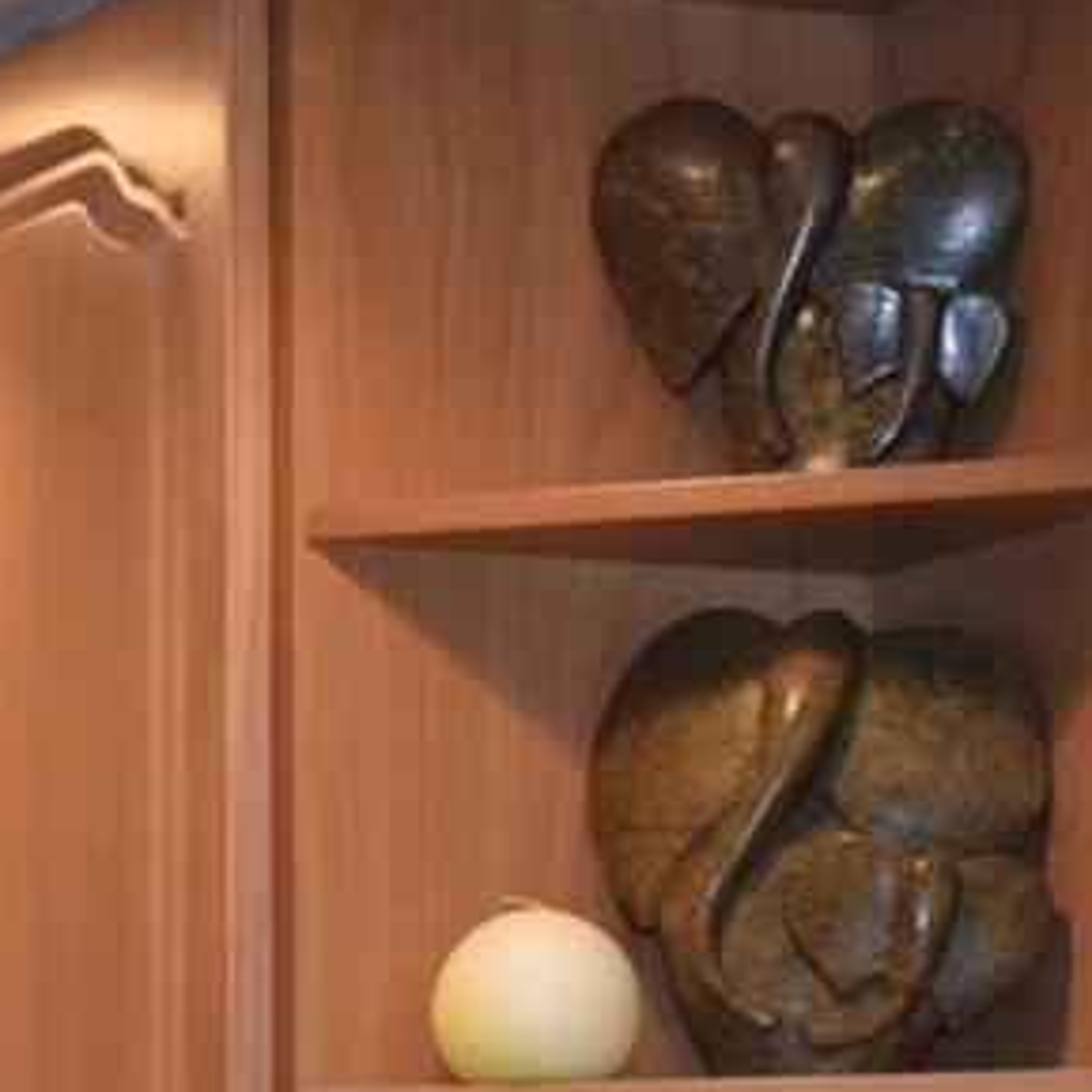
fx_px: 6794
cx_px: -639
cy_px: 1515
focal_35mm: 190
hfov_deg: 8.9
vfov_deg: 9.0
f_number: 4
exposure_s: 1/125
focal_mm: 27
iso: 800
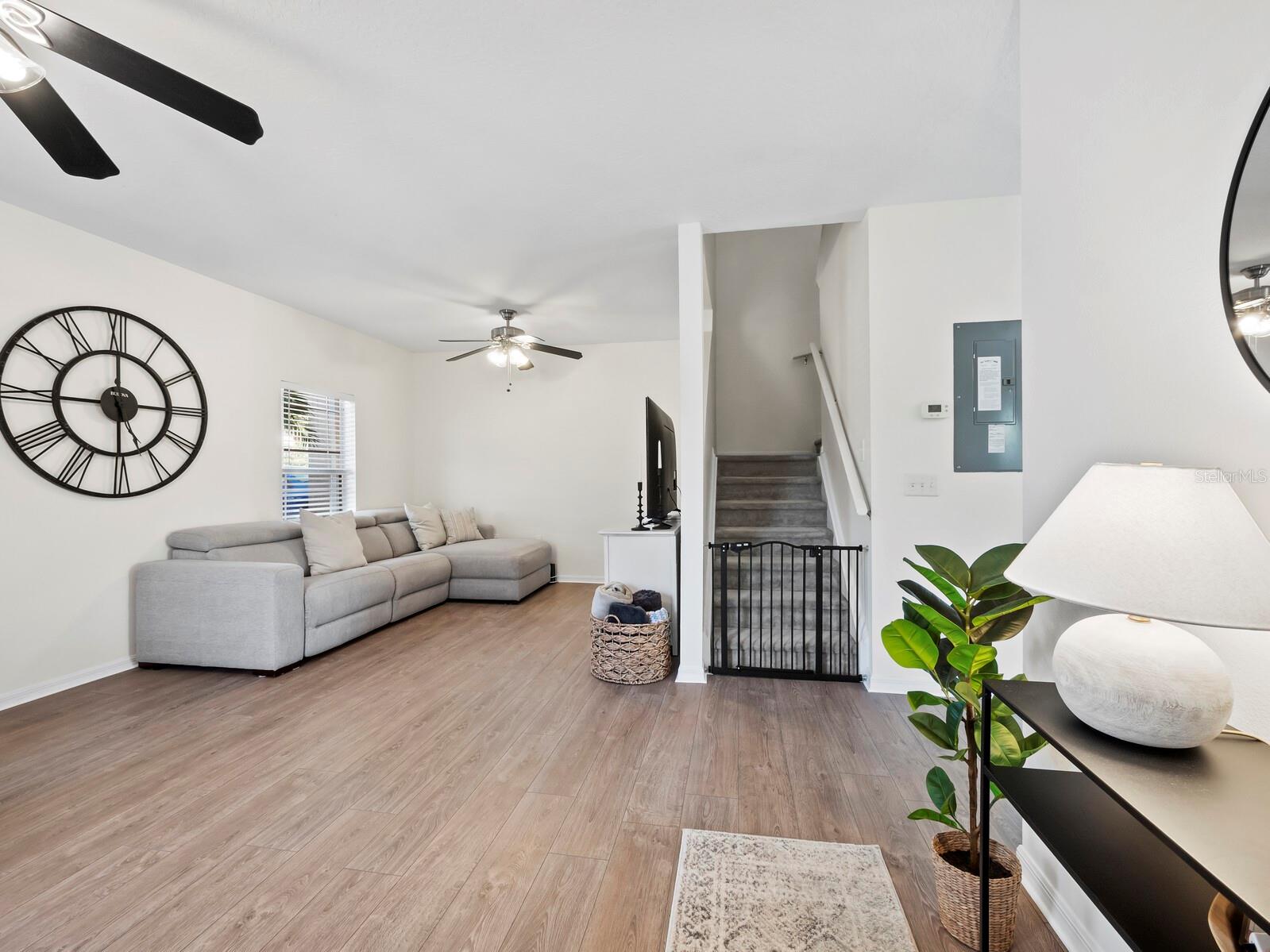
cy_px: 476
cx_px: 635
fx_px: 514
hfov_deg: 102.1
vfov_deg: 85.7
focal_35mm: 14
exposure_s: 1/2.5
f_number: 10
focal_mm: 7
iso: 400
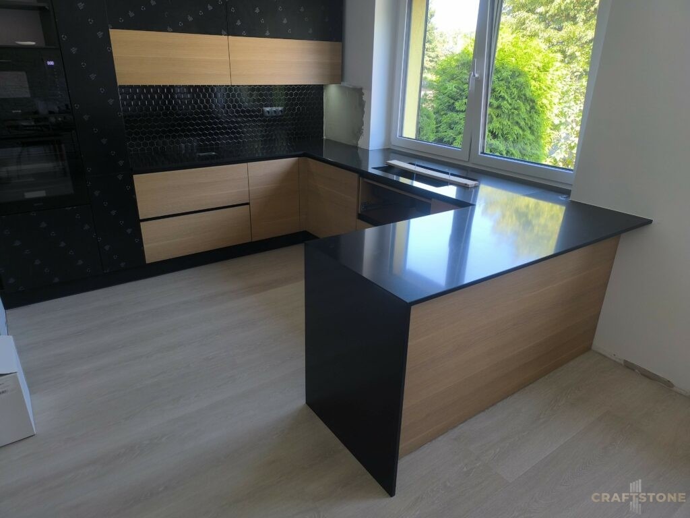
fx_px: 458
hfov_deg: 73.9
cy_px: 259
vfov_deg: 58.9
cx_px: 345
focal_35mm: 23
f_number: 1.65
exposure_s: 1/100
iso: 250
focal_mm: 6.14
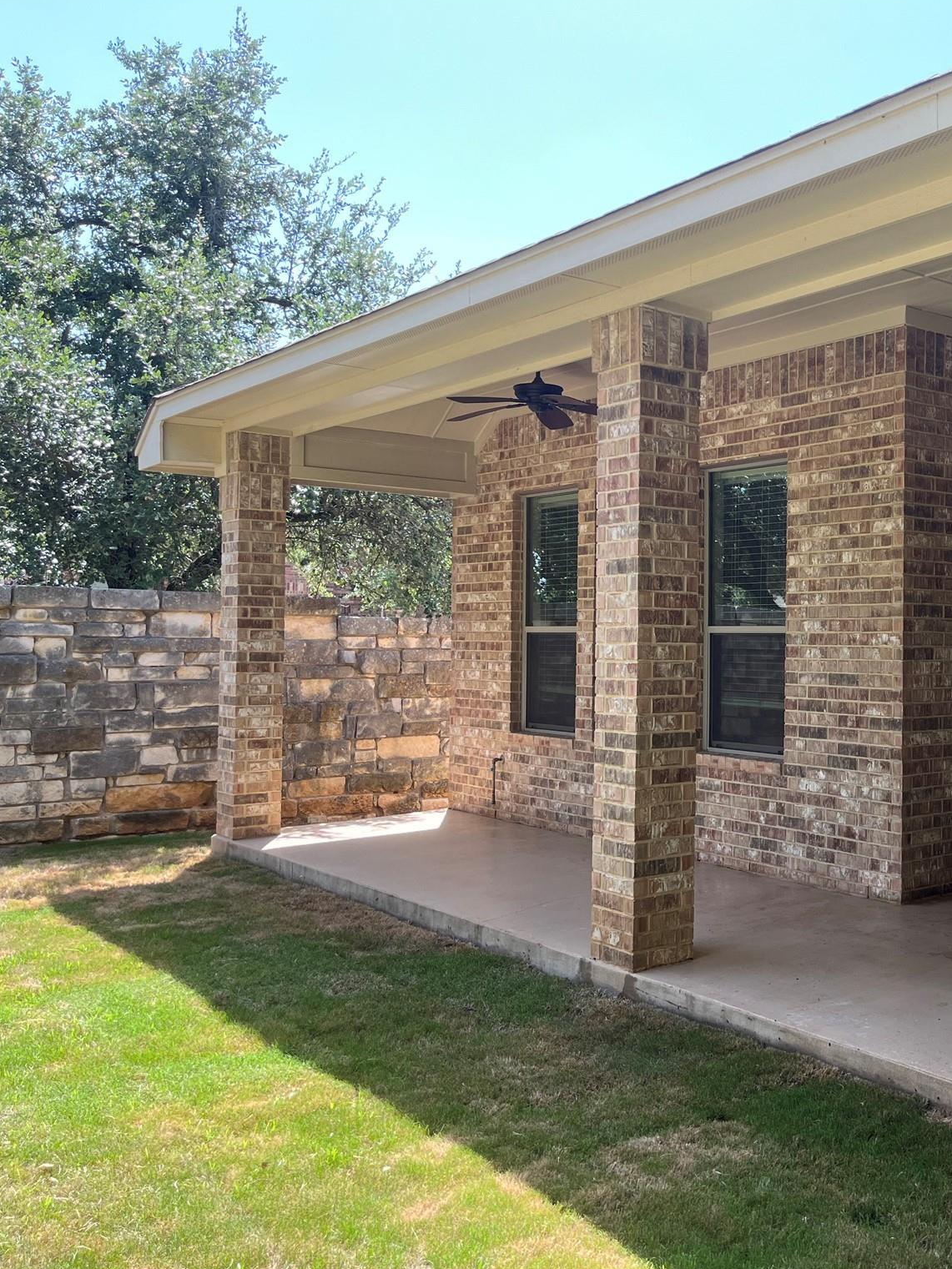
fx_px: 1283
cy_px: 631
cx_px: 813
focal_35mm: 35
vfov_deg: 52.6
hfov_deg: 38.5
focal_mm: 5.1
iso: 50
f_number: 1.6
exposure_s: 1/412
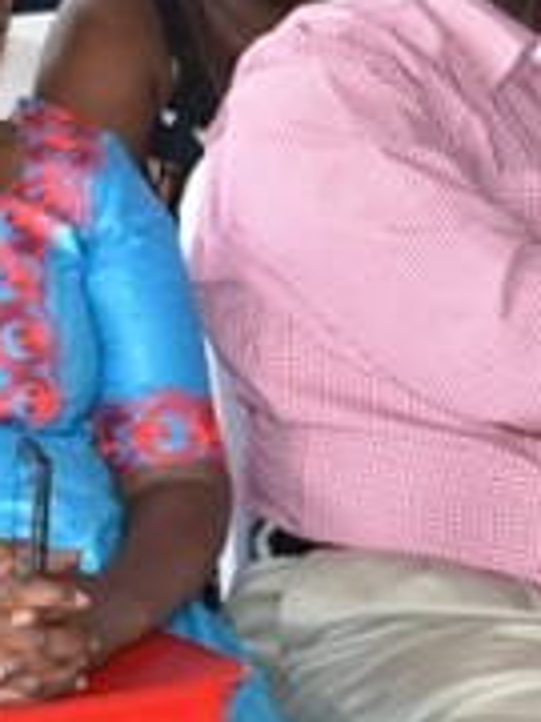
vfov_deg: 13.5
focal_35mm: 146
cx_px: -413
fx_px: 3042
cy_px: 317
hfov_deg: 9.7
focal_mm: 26
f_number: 4
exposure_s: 1/60
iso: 1600
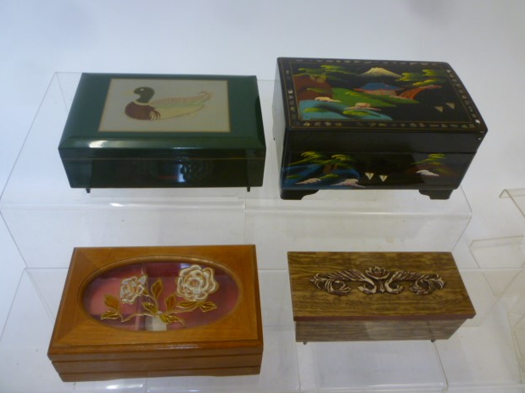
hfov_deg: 60.0
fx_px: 455
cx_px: 270
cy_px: 202
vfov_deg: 46.8
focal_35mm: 30
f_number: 3.3
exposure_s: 1/30
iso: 200
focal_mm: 5.2
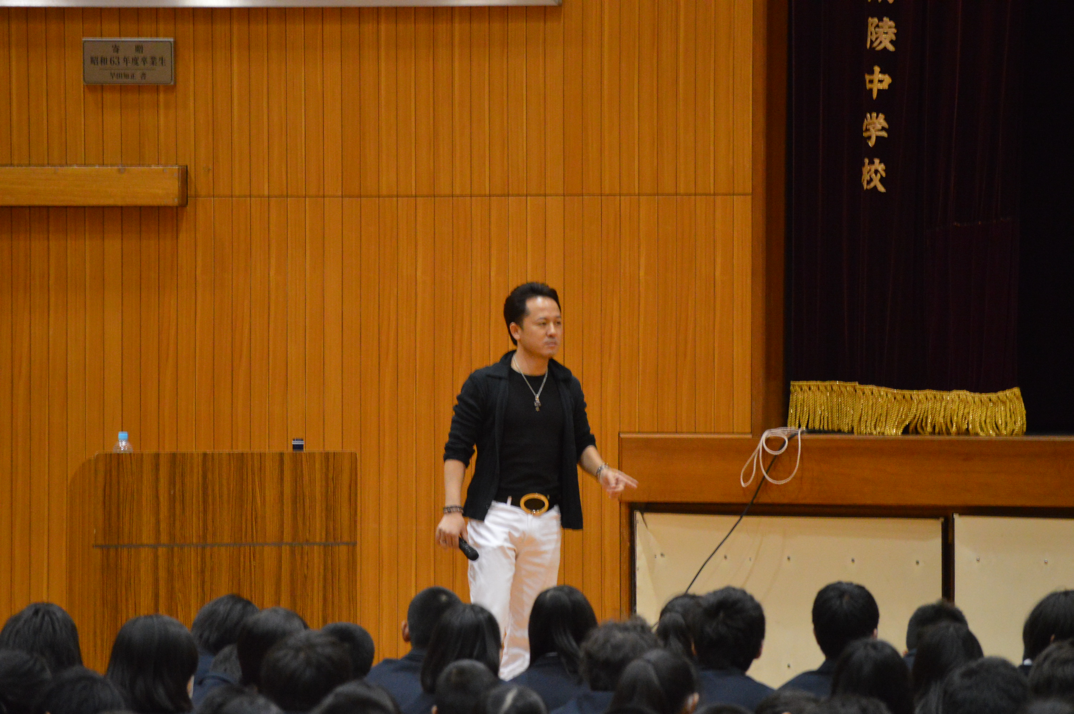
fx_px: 8942
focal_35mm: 300
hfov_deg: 6.9
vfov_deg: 4.6
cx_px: 537
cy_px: 357
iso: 3200
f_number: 5.6
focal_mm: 200
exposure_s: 1/80
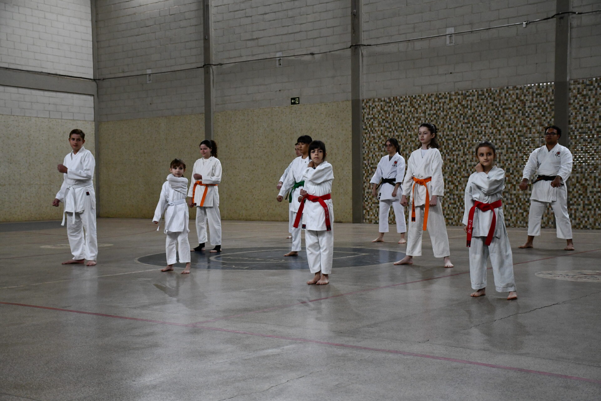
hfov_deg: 38.9
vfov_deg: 26.5
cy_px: 200
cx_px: 300
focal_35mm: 51
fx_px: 851
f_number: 4.2
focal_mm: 34
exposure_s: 1/125
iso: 2000
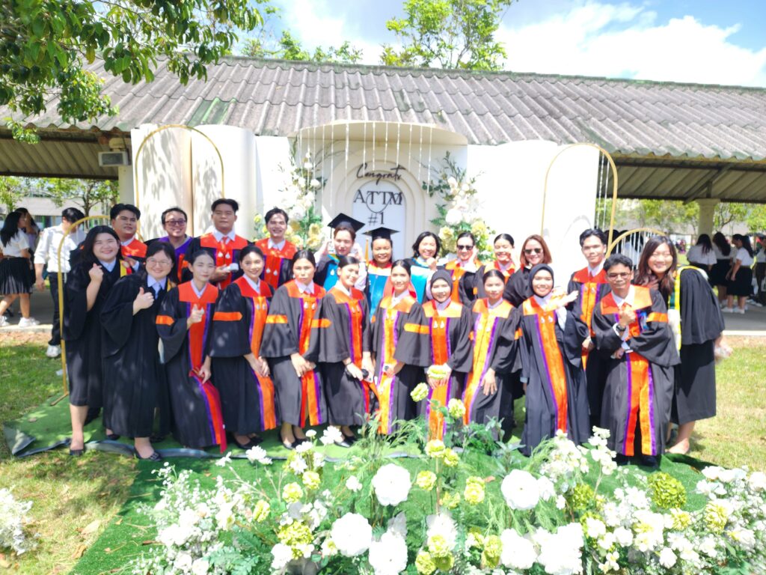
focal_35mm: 23
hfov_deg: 73.9
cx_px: 383
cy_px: 288
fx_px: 509
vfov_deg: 58.9
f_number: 1.8
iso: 12
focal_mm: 6.4
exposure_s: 1/328
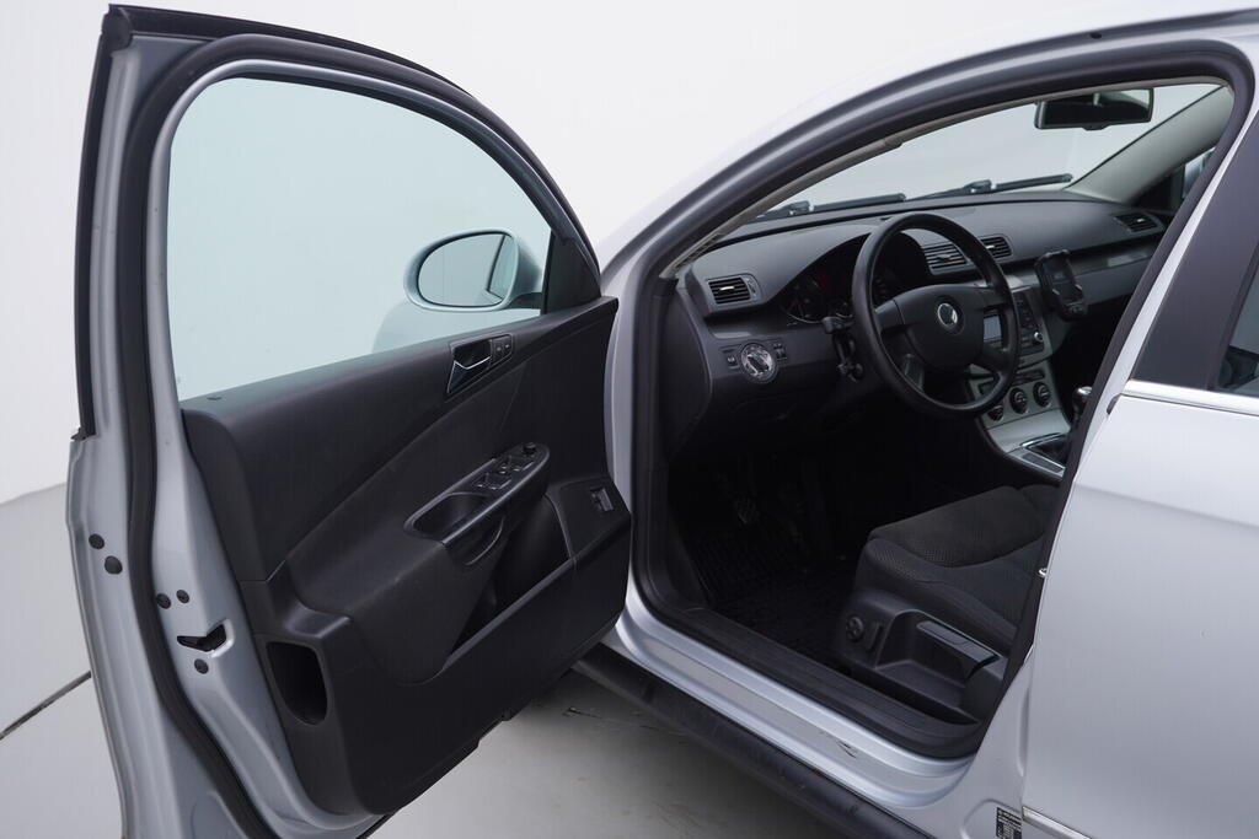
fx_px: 1259
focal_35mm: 36
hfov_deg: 53.1
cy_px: 420
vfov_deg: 36.9
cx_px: 630
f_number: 4
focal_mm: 24
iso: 125
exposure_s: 1/60
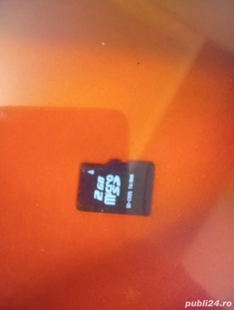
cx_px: 117
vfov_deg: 63.4
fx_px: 252
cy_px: 155
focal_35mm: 28
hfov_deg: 49.9
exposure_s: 1/20
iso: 1453
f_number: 1.8
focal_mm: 4.22
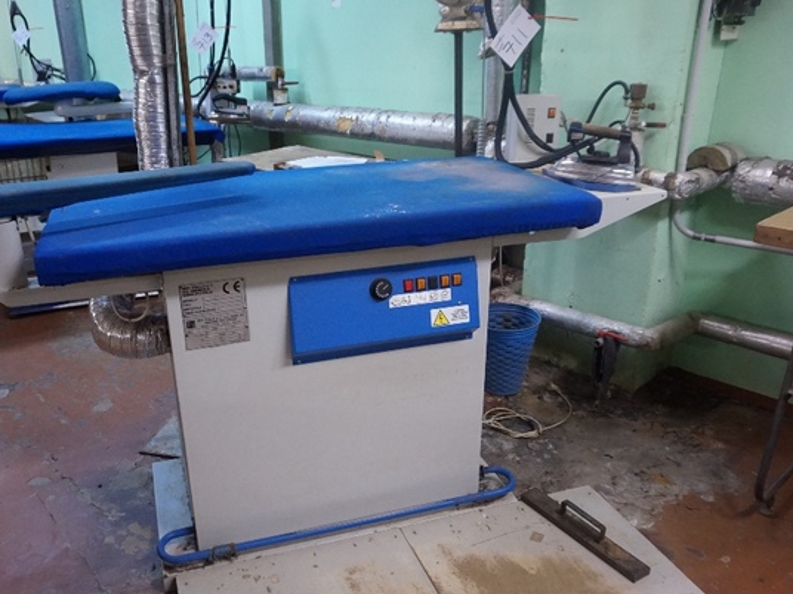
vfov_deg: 45.4
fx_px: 710
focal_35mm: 31
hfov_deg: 58.2
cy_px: 315
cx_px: 345
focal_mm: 16
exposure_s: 1/160
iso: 3200
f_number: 3.5
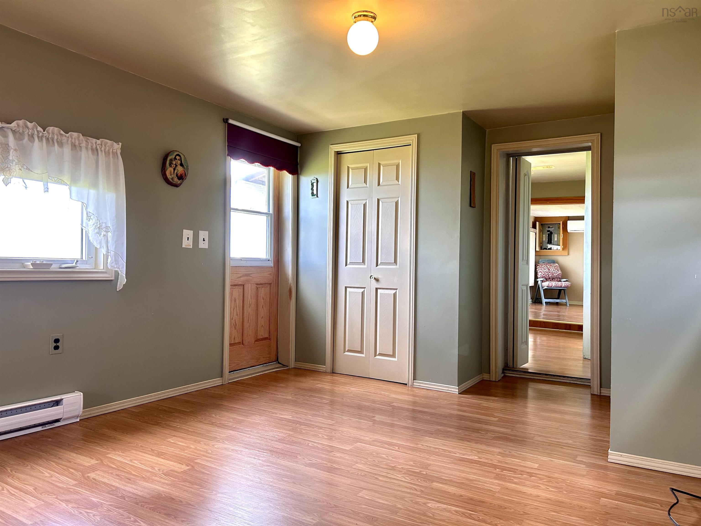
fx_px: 527
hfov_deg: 67.3
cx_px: 350
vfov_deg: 53.1
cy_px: 263
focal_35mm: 26
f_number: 1.5
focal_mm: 5.7
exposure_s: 1/120
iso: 100
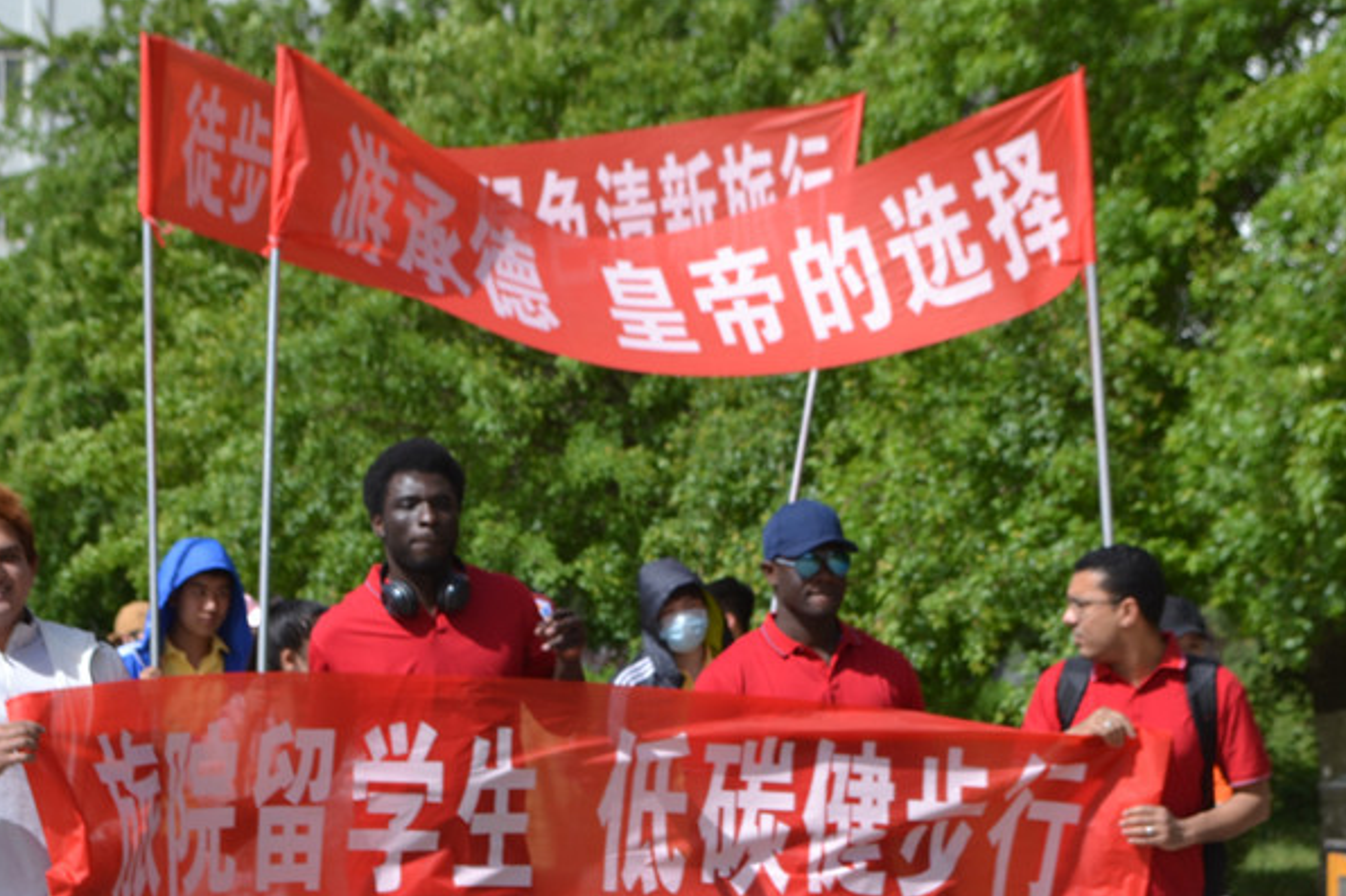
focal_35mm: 109
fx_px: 4067
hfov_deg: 18.8
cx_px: 696
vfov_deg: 12.6
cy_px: 501
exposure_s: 1/200
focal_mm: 45
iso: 100
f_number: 7.1
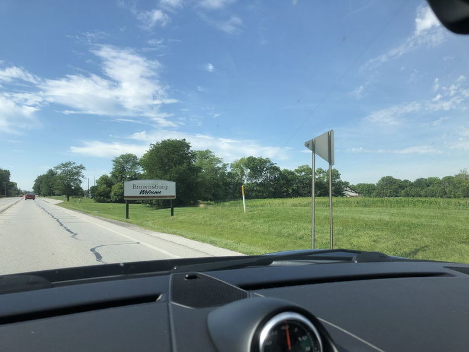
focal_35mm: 28
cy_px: 176
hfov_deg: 63.4
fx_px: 379
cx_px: 234
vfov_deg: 49.7
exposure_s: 1/1656
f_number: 1.8
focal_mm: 3.99
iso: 20
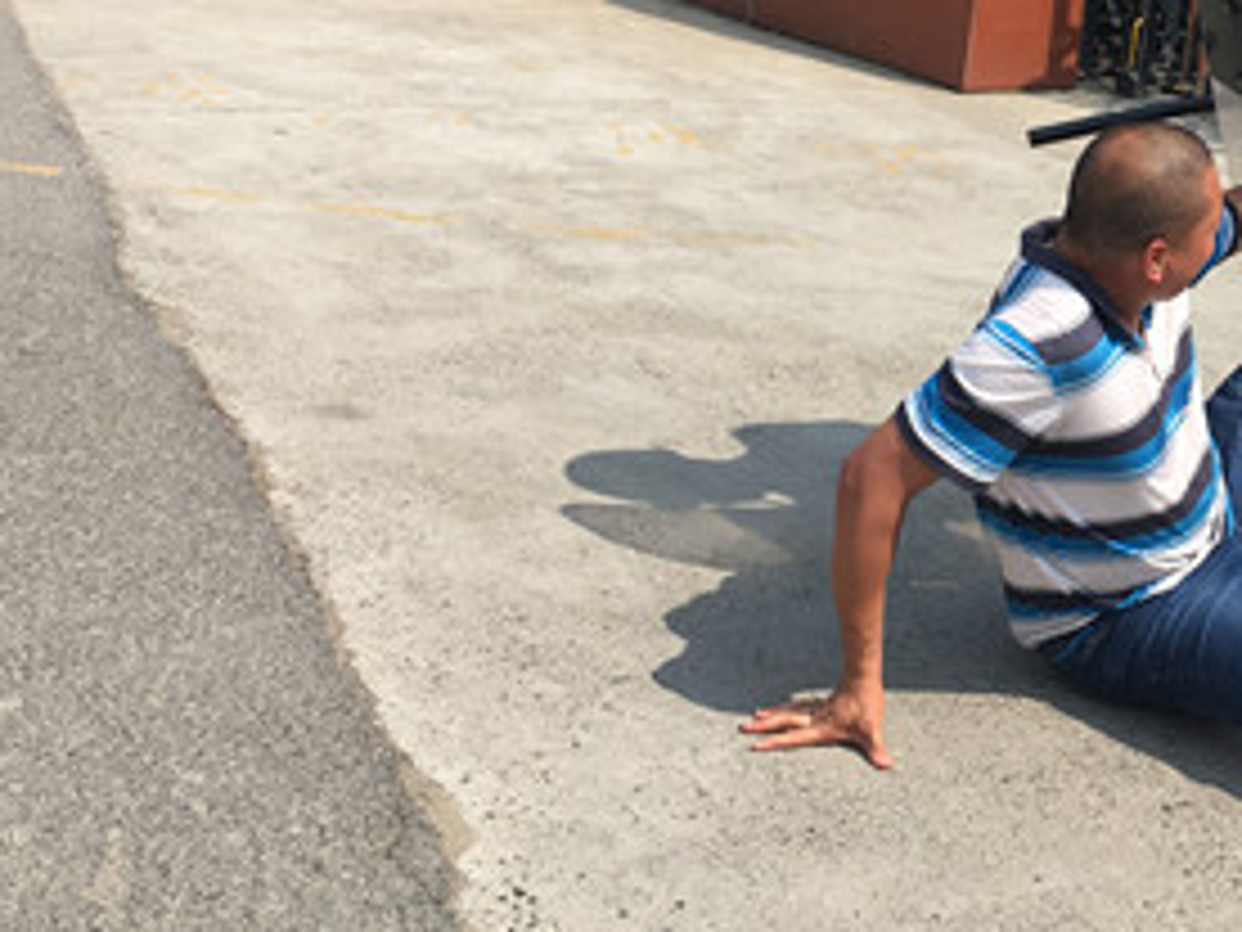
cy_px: 149
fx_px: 2260
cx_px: 1264
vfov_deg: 22.9
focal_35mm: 63
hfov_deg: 28.7
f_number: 2.2
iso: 25
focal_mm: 4.15
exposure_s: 1/1202
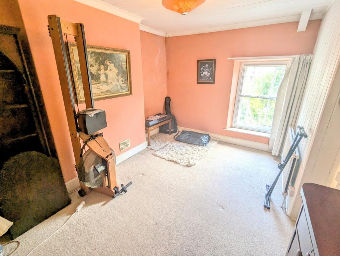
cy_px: 128
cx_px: 170
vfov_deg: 78.2
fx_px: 157
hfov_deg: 94.4
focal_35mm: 16
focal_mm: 2.35
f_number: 2.2
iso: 196
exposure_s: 1/50
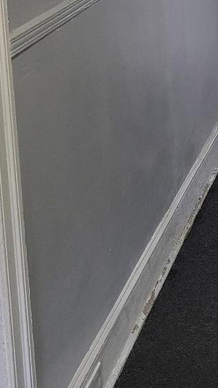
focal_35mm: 82
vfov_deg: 24.4
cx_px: 361
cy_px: -24
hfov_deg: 13.5
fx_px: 844
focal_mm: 5.4
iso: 320
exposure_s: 1/120
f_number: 1.8
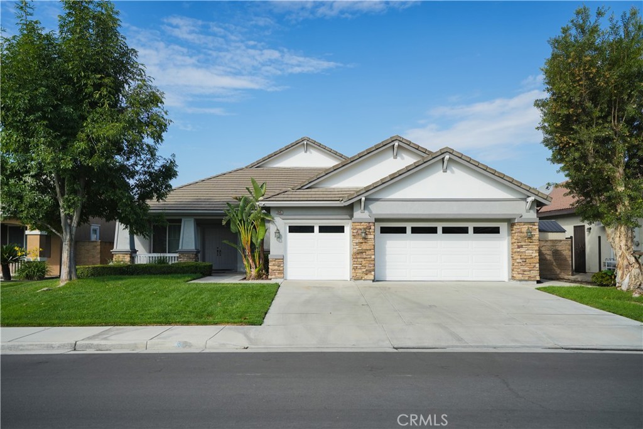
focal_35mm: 30
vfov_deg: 43.6
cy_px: 214
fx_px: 536
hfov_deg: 61.9
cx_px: 322
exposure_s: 1/3200
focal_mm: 30
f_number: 4.5
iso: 320
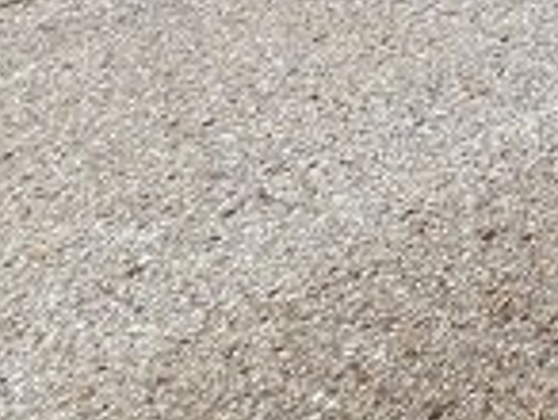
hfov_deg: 12.9
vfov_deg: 11.6
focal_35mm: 91
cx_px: 1498
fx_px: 1469
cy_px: -733
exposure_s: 1/500
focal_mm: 2.2
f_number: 2.2
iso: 50
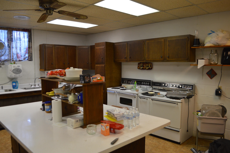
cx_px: 115
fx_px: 172
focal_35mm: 27
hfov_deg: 67.4
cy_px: 76
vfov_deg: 47.8
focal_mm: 18
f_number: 4
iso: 400
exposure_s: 1/60
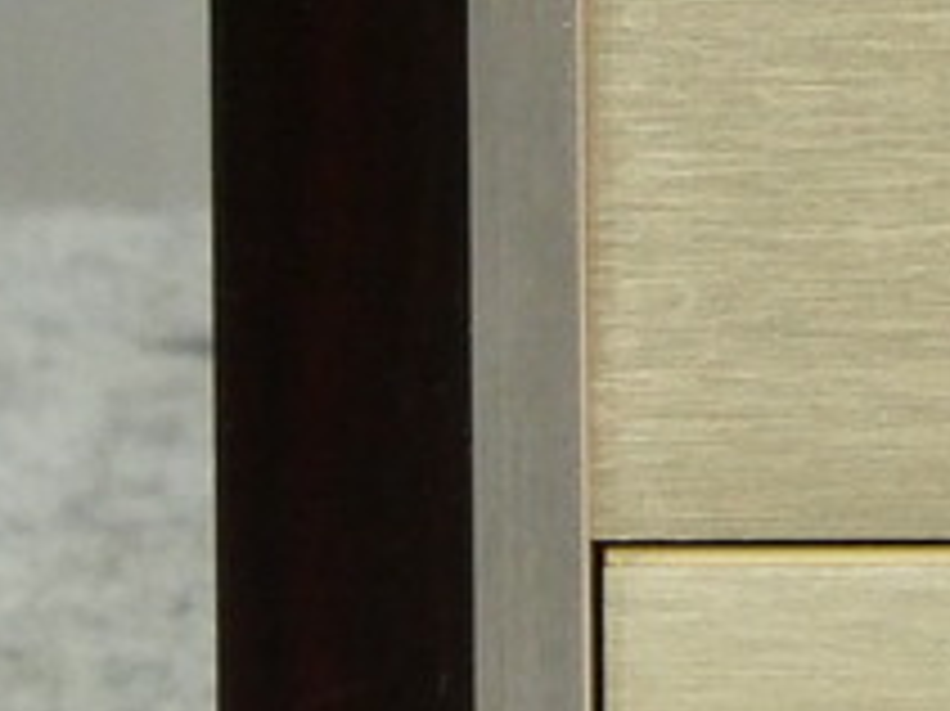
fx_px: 35163
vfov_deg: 1.2
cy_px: 27
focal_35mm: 1282
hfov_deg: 1.5
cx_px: 2112
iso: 400
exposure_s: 1/8
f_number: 5.7
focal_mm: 50.5
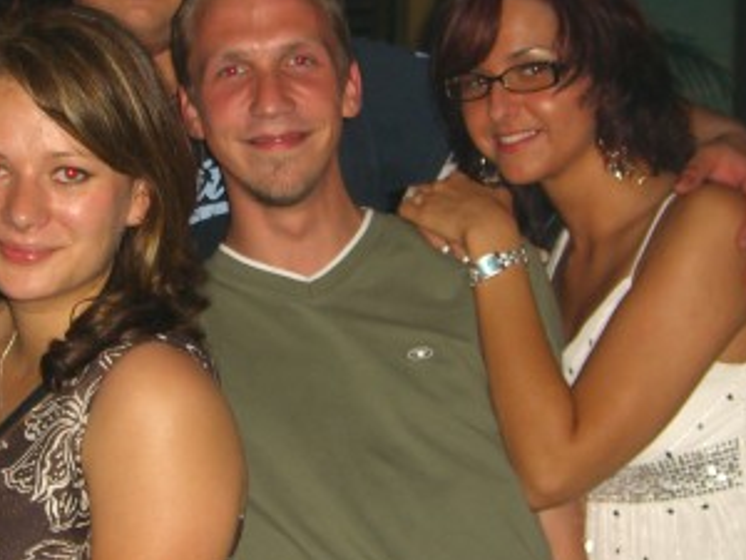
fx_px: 1983
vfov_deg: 16.1
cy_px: 239
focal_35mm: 92
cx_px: 241
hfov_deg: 21.2
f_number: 3.1
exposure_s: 1/60
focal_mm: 9.5
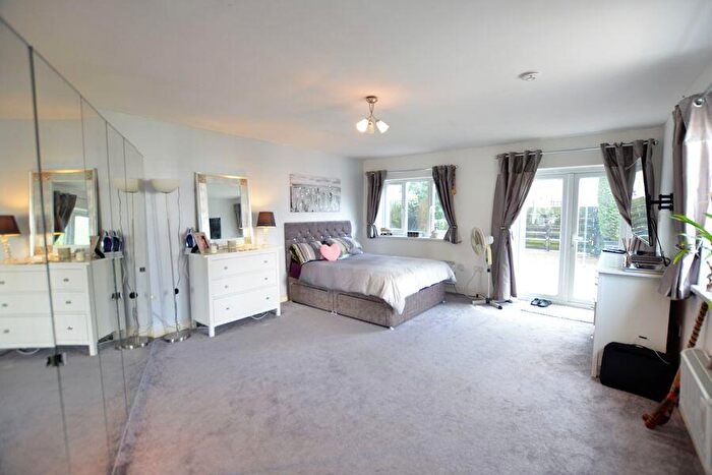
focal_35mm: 15
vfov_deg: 77.4
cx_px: 356
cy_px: 238
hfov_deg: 100.4
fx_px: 297
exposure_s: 1/100
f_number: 3.5
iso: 1000
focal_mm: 10
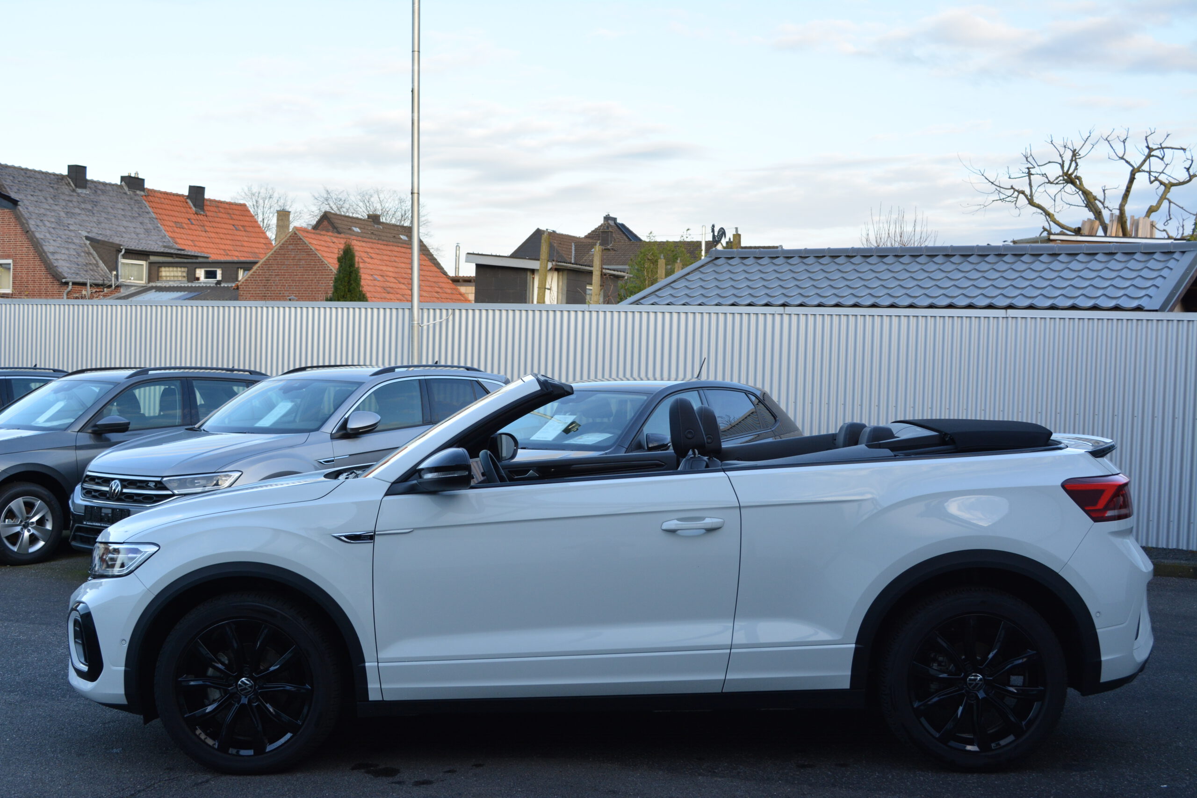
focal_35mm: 42
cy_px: 399
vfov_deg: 31.9
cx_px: 598
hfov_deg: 46.4
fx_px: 1396
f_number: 7.1
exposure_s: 1/200
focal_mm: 28
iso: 320
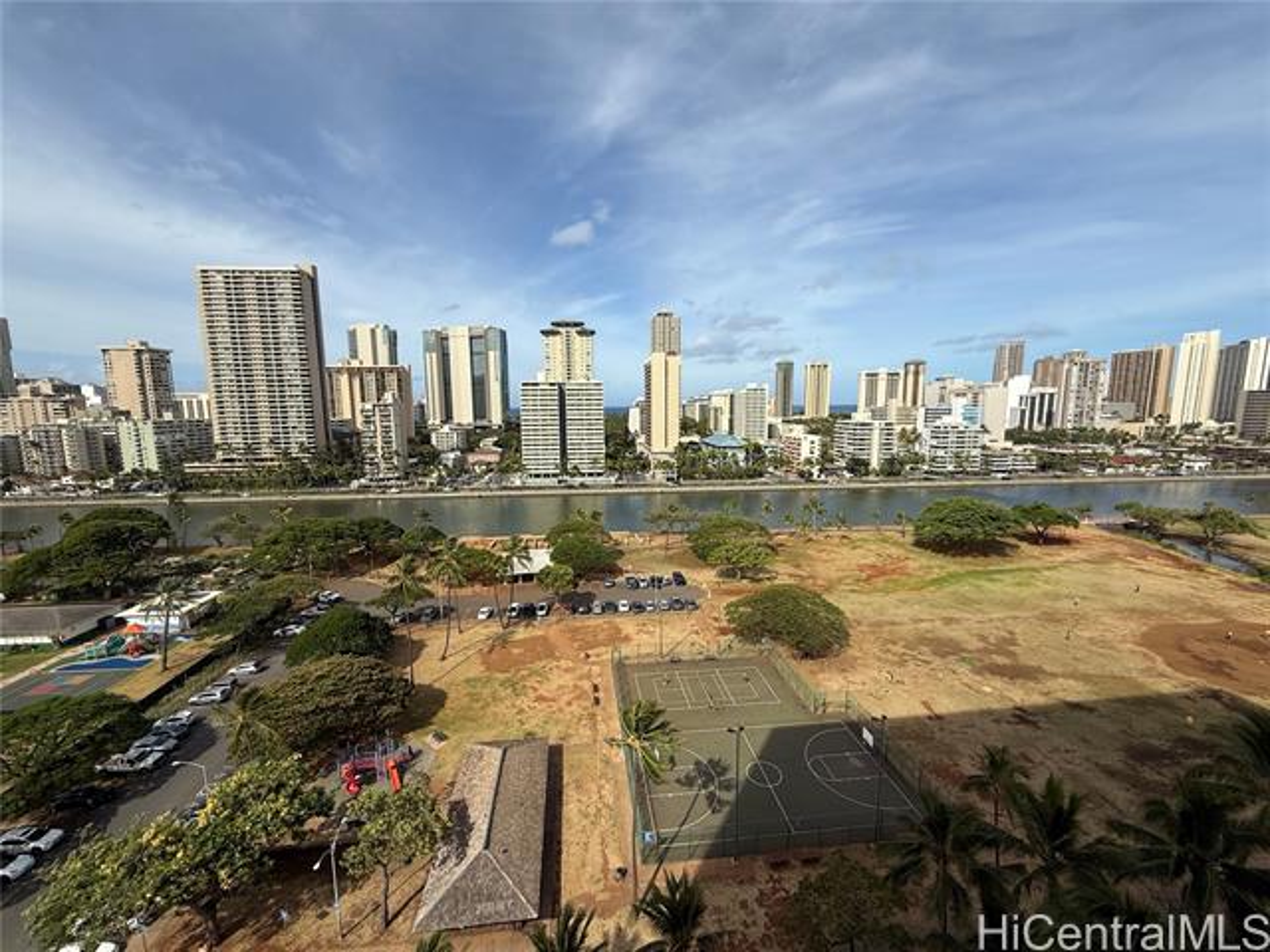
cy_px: 476
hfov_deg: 102.1
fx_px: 514
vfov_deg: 85.7
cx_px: 635
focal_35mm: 14
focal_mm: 2.22
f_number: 2.2
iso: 50
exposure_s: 1/2611
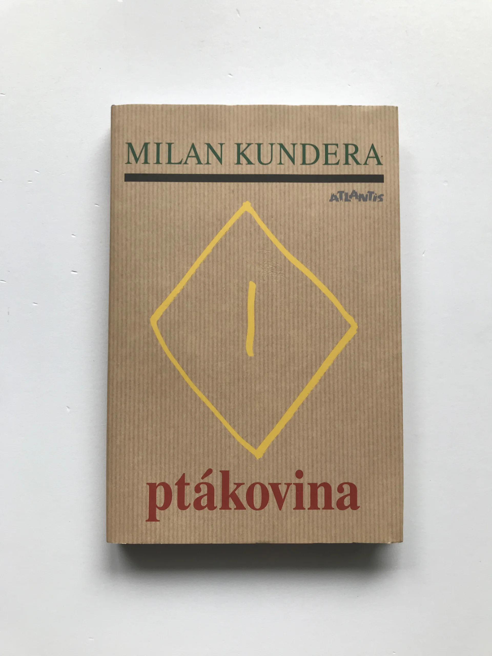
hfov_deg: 49.7
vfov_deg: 63.4
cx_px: 246
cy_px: 328
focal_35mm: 28
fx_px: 531
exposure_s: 1/100
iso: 25
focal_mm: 3.99
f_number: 1.8
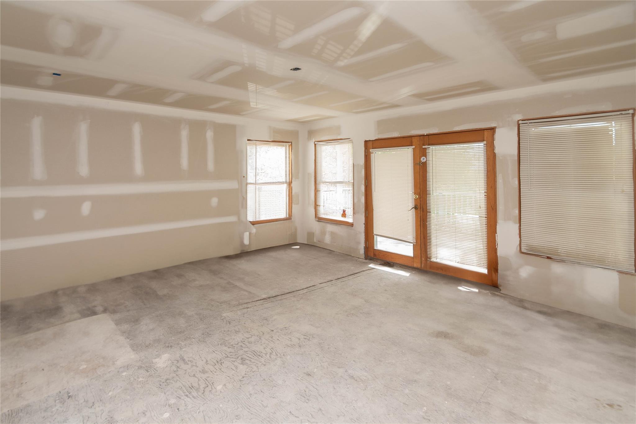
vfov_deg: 77.3
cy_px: 212
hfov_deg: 100.4
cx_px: 318
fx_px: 265
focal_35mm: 15
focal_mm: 10
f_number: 5
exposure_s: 1/60
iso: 400
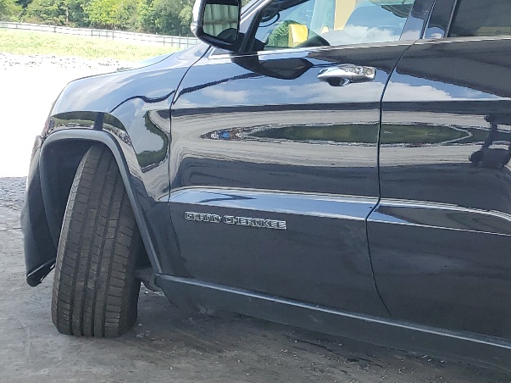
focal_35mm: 69
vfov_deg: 21.3
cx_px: 657
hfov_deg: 24.7
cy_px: 220
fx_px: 1018
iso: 50
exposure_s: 1/625
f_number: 1.5
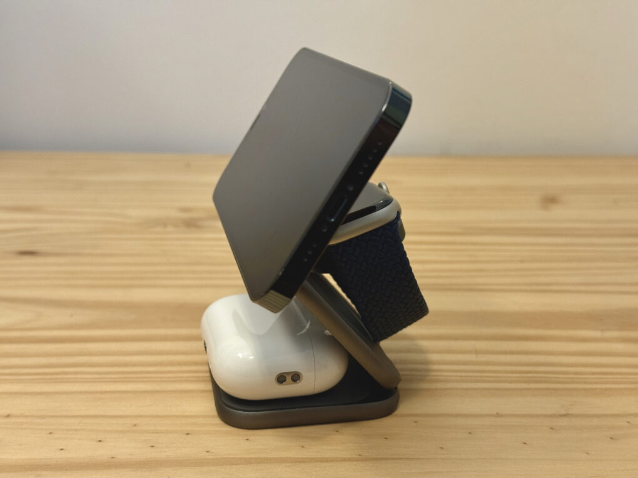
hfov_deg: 39.7
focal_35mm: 48
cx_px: 319
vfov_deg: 30.3
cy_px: 239
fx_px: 885
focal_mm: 6.76
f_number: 1.78
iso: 160
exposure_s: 1/60
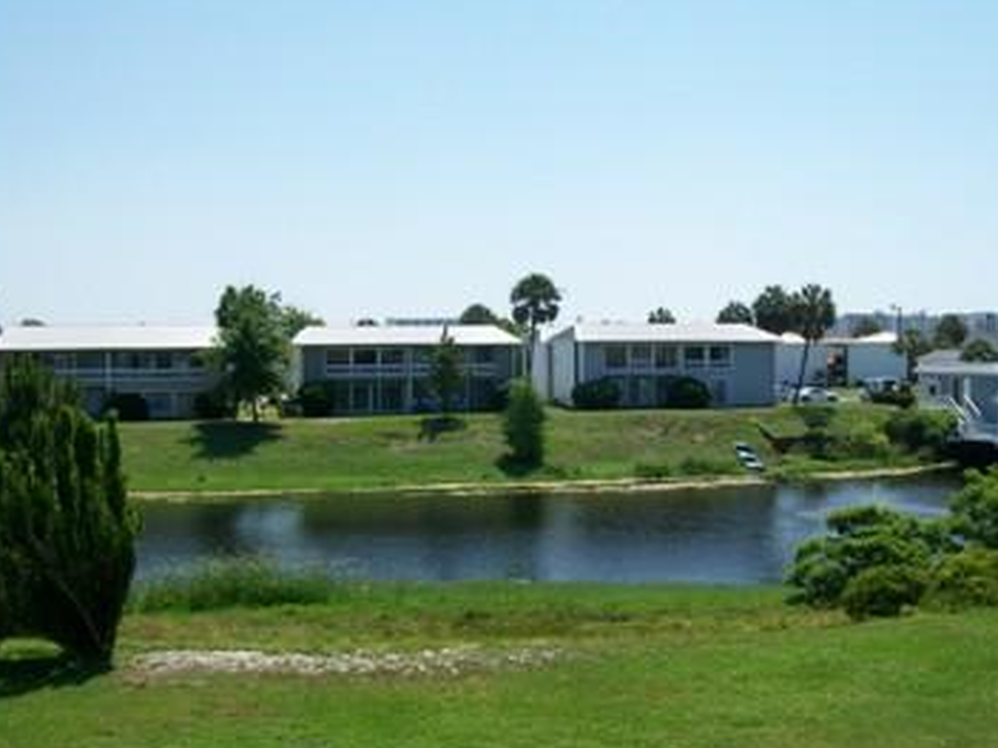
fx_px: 1182
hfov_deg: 45.8
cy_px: 415
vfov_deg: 35.1
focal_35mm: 41
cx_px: 532
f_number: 4.8
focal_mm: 6
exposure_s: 1/500
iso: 64
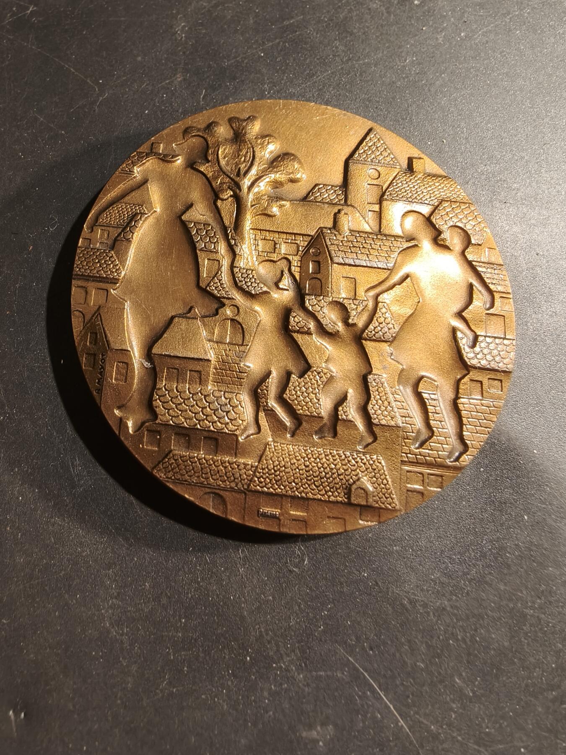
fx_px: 501
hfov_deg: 58.9
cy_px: 378
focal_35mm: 23
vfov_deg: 73.9
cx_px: 283
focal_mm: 2.32
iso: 160
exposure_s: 1/64.9
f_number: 2
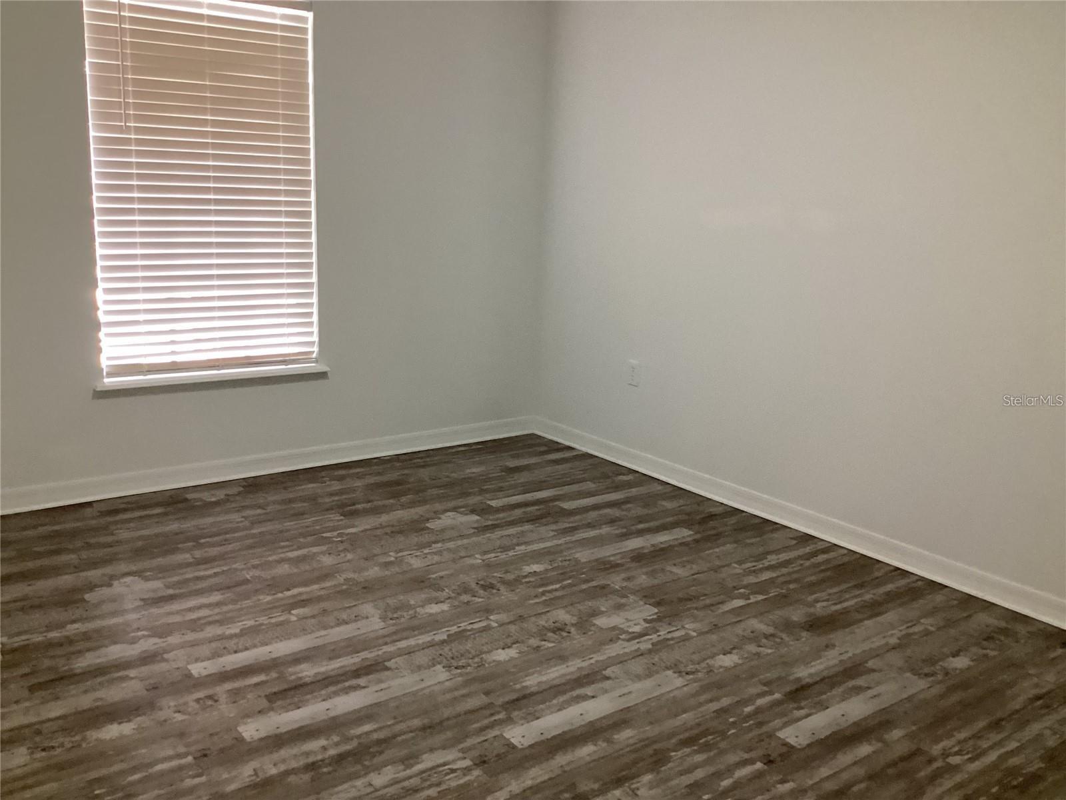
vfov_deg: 45.4
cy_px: 400
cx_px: 533
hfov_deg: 58.4
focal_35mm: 31
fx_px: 955
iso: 320
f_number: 2.4
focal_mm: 3.3
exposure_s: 1/60
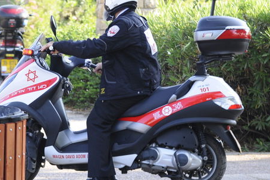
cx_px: 96
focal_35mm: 296
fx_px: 2218
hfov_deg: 7.0
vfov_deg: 4.6
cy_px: 70
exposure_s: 1/160
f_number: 4
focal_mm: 112
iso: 200
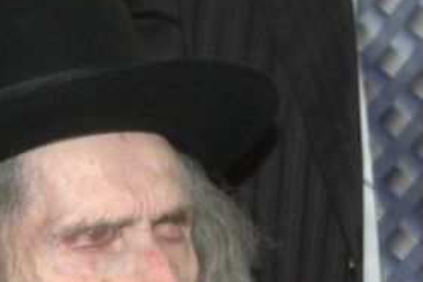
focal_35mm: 253
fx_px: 2973
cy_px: 39
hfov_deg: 8.1
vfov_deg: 5.4
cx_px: 23
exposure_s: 1/60
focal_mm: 46
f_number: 5
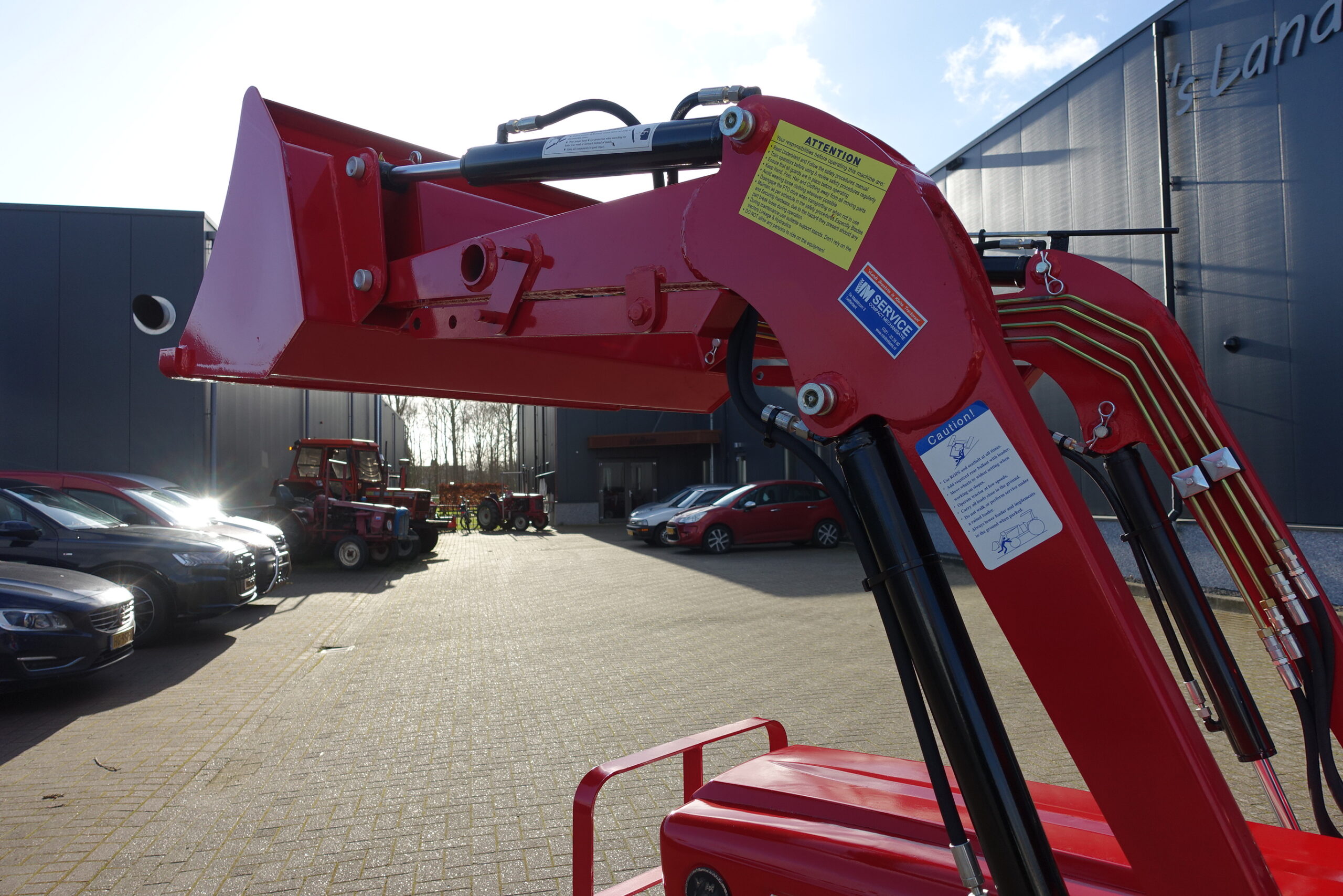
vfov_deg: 53.1
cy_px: 448
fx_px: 895
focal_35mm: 24
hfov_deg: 73.7
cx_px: 672
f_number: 4
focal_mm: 8.8
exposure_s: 1/800
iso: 125
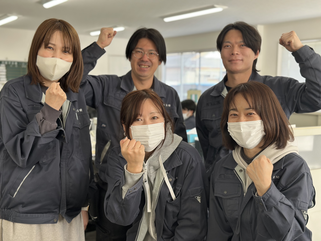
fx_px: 445
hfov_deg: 39.7
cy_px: 120
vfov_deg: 30.3
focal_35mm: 48
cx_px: 160
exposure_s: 1/142
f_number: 1.78
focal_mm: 6.86
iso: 64
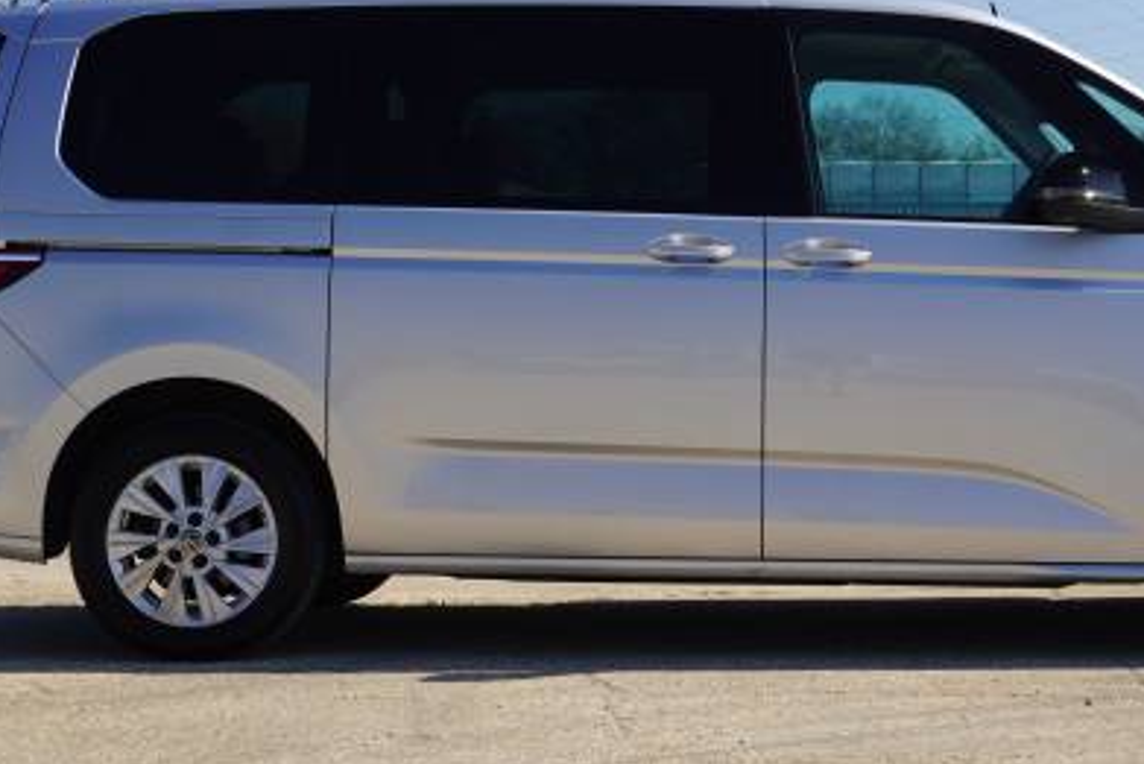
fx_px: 2728
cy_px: 275
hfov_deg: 23.6
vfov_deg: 15.9
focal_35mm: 86
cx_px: 778
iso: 100
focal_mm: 35
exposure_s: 1/100
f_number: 9
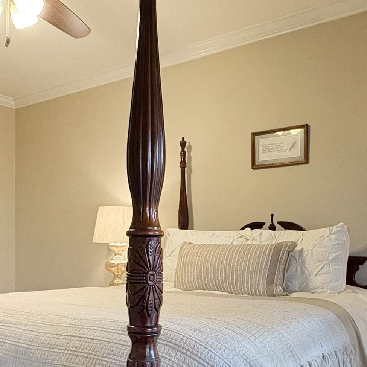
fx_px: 468
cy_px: 265
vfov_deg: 41.8
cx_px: 182
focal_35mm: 39
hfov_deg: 42.8
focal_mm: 2.22
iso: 320
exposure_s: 1/60
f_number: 2.2
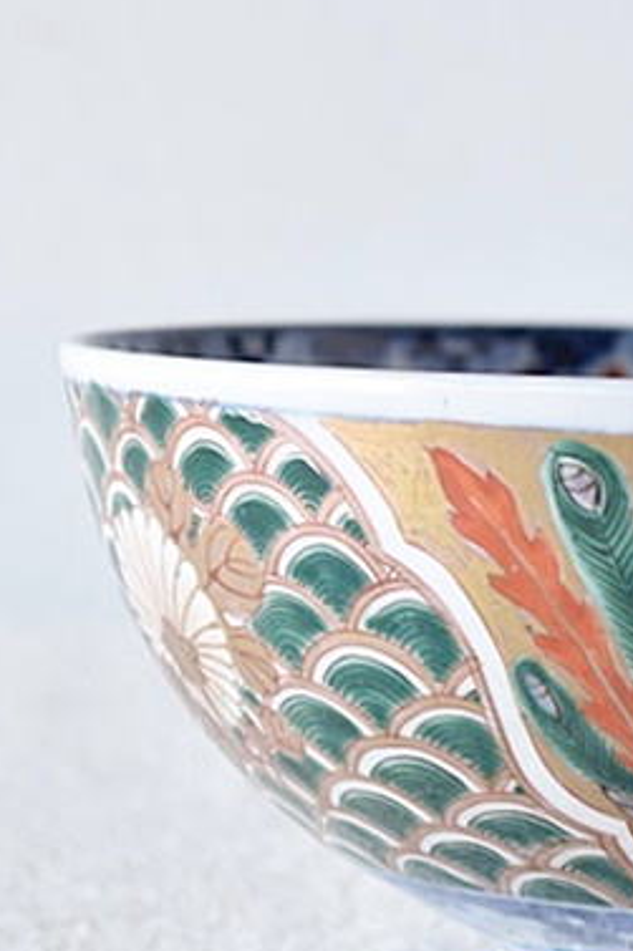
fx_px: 5205
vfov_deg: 10.4
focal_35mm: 197
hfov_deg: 6.9
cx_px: 832
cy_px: 515
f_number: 5.6
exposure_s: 1/10
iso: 400
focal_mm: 55
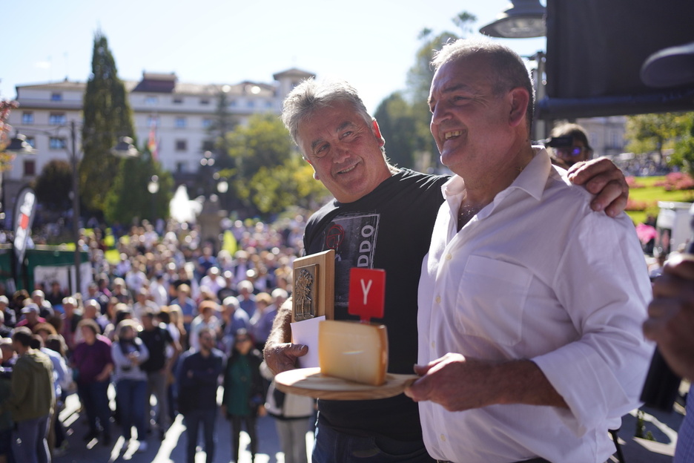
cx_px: 347
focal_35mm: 35
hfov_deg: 54.4
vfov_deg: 37.9
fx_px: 675
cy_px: 232
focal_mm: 35
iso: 100
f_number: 2.2
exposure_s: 1/1250
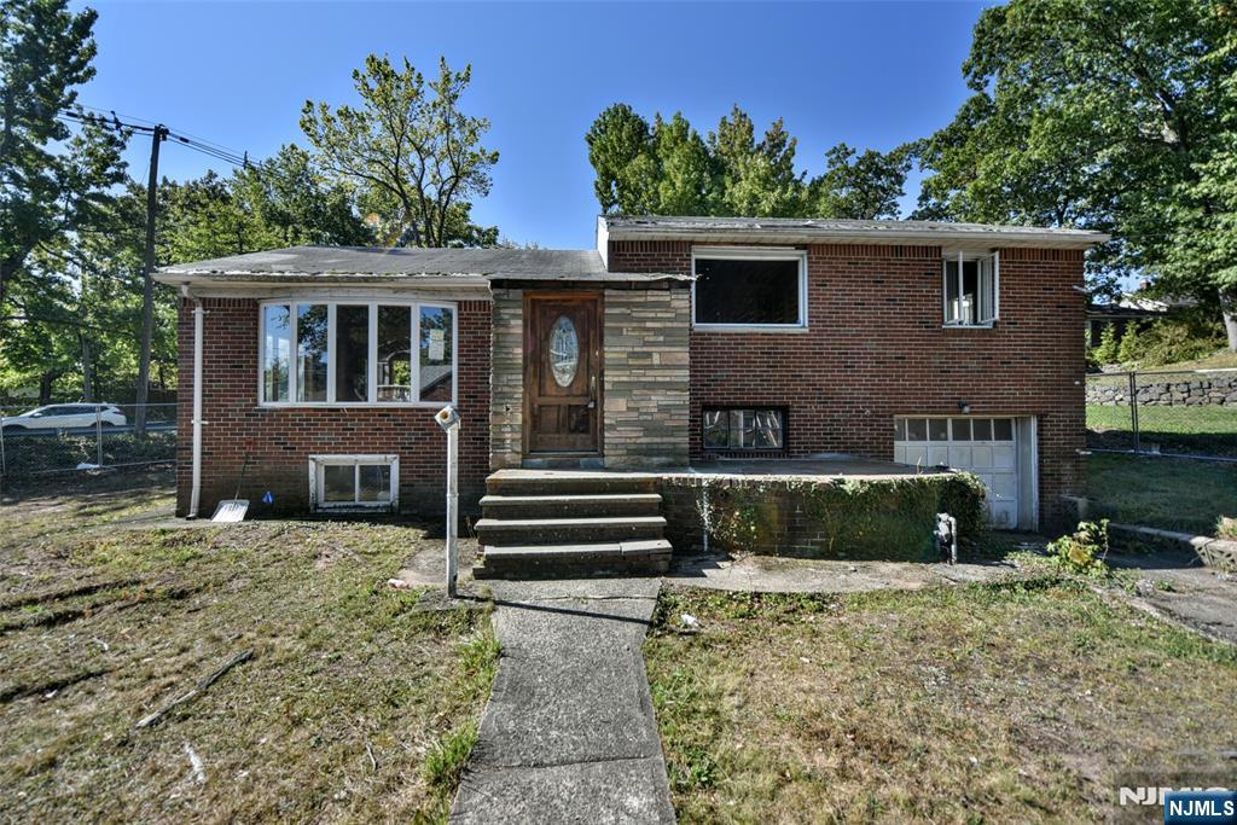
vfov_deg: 77.3
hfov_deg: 100.4
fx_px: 515
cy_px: 412
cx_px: 618
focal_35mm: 15
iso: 200
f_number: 2.8
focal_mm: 15
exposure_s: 1/3000
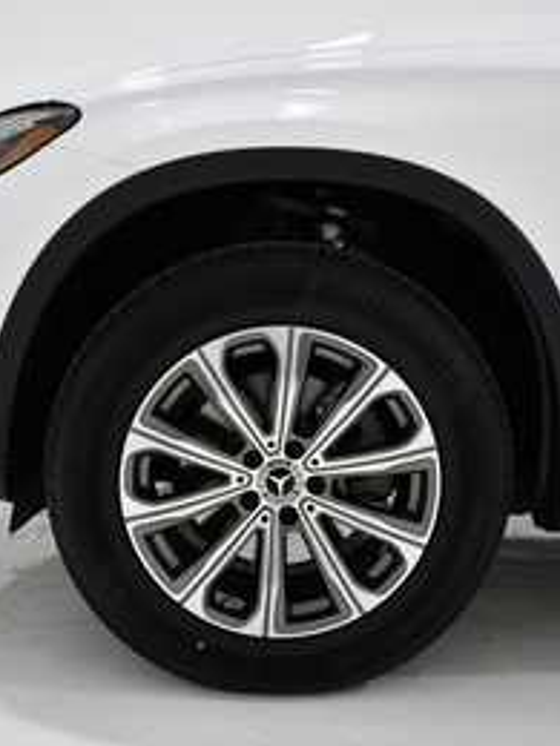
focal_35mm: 40
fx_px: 863
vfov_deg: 46.8
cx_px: 270
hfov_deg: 36.0
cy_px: 374
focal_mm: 18
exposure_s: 1/160
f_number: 3.5
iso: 800
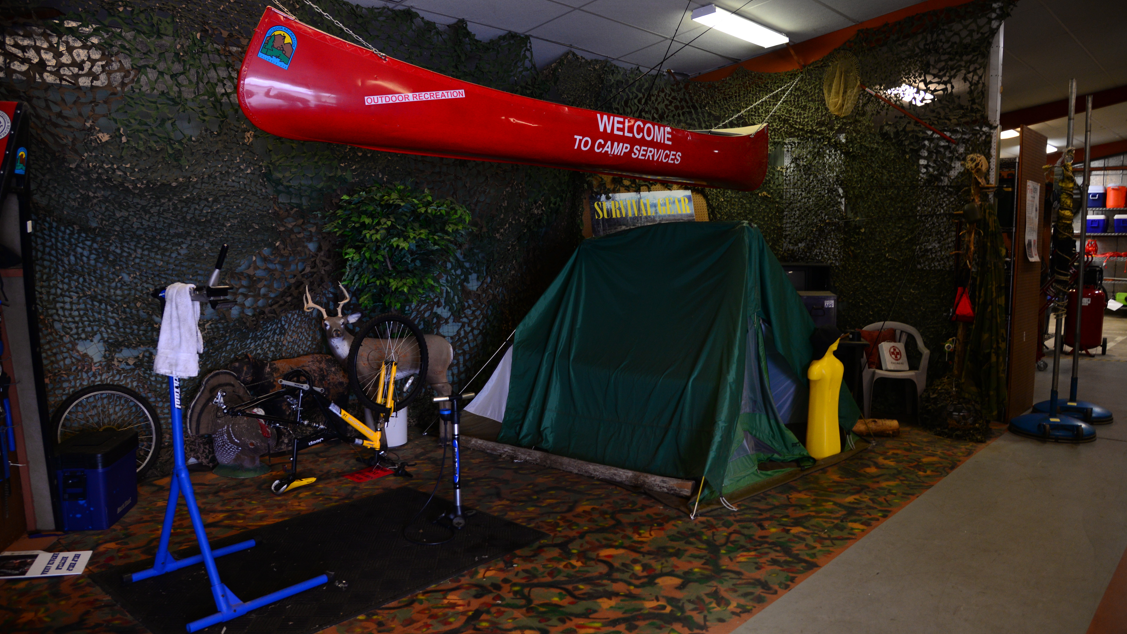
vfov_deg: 44.4
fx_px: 777
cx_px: 572
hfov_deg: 71.9
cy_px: 327
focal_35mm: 26
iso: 1000
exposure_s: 1/60
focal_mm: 24
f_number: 4.5
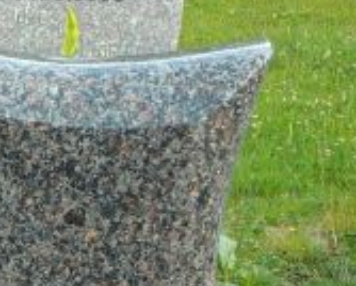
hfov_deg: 10.1
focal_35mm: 183
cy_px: 367
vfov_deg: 8.4
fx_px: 1930
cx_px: -211
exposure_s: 1/160
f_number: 3.4
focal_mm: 7.3
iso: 80
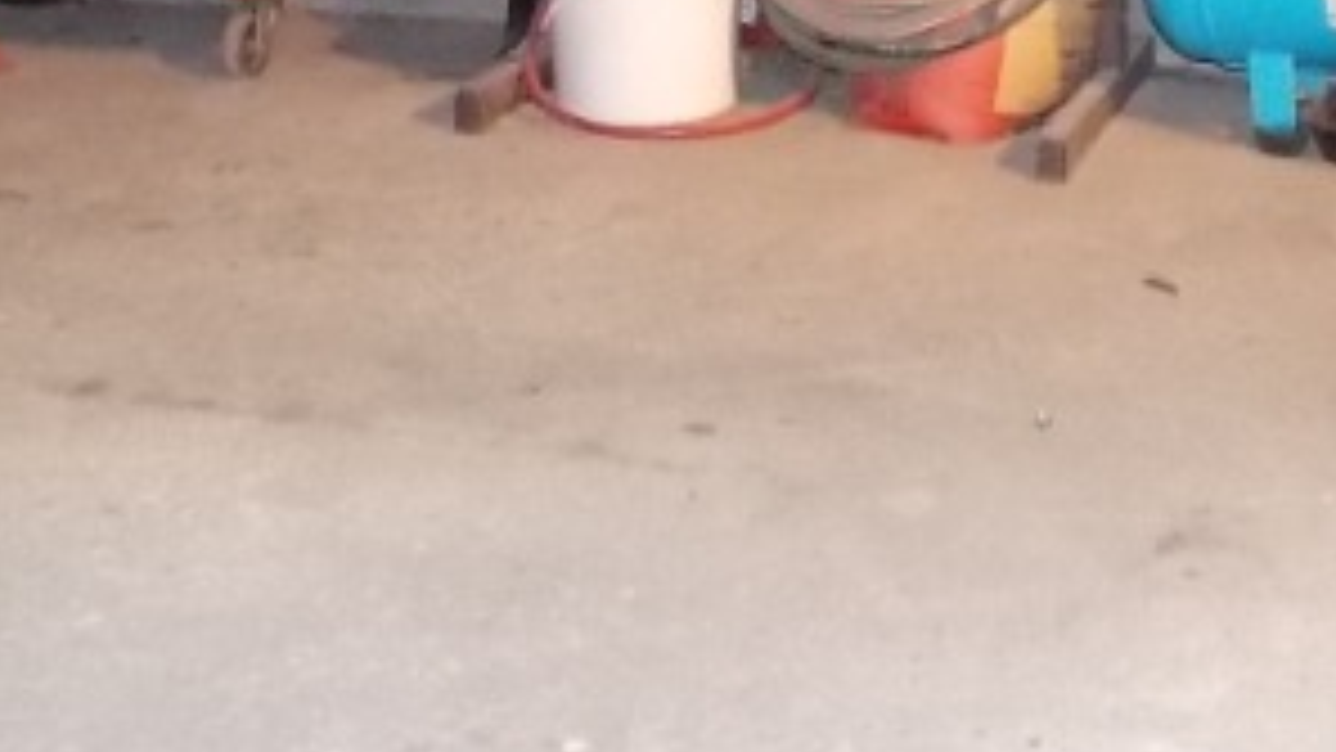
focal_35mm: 68
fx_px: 2409
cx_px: 814
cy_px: -279
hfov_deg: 30.9
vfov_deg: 16.5
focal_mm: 4.1
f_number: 3.3
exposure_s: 1/25
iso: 400
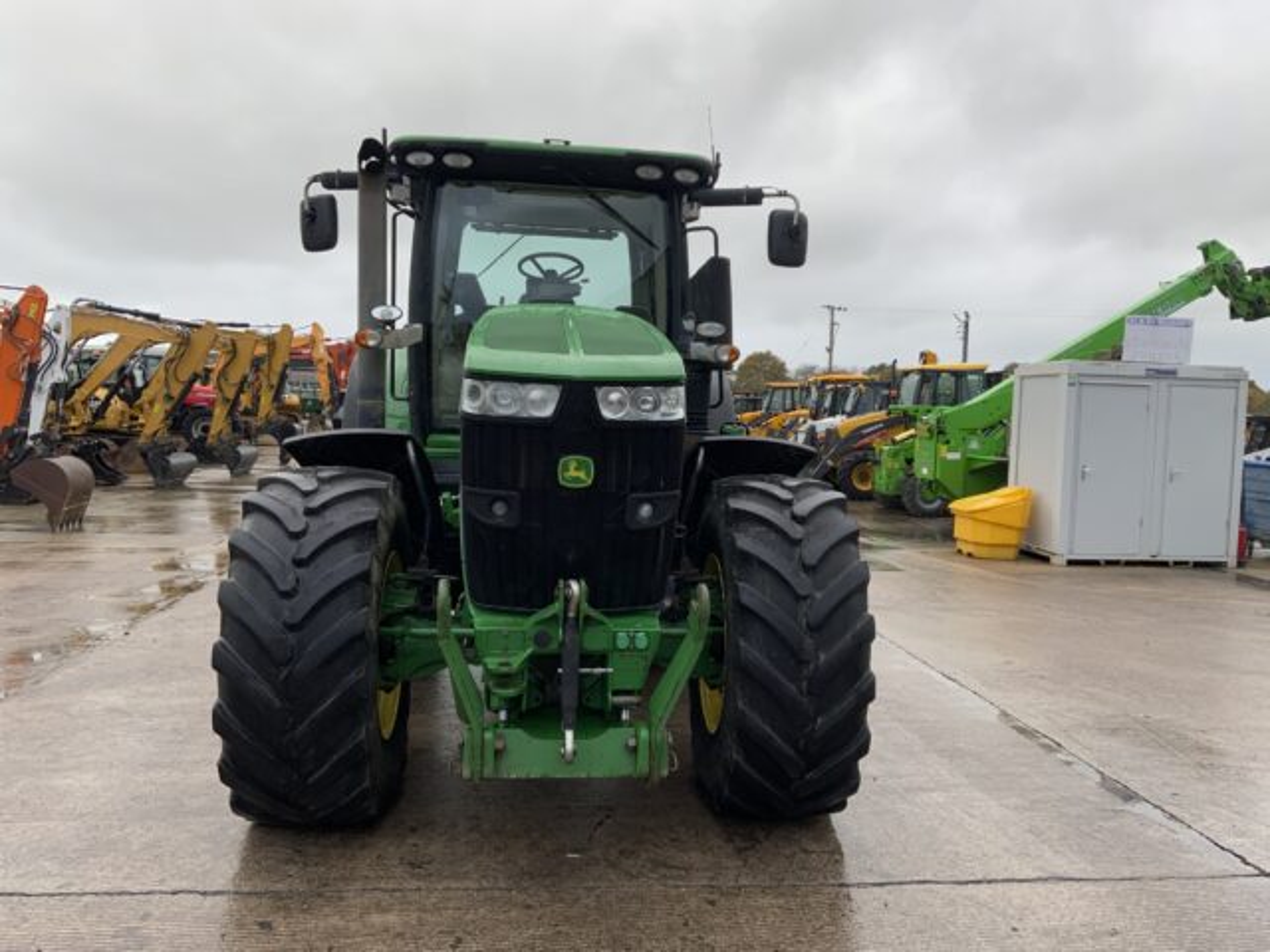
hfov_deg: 61.7
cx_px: 635
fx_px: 1064
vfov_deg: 48.2
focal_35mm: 29
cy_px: 476
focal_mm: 3
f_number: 1.8
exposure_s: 1/122
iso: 20
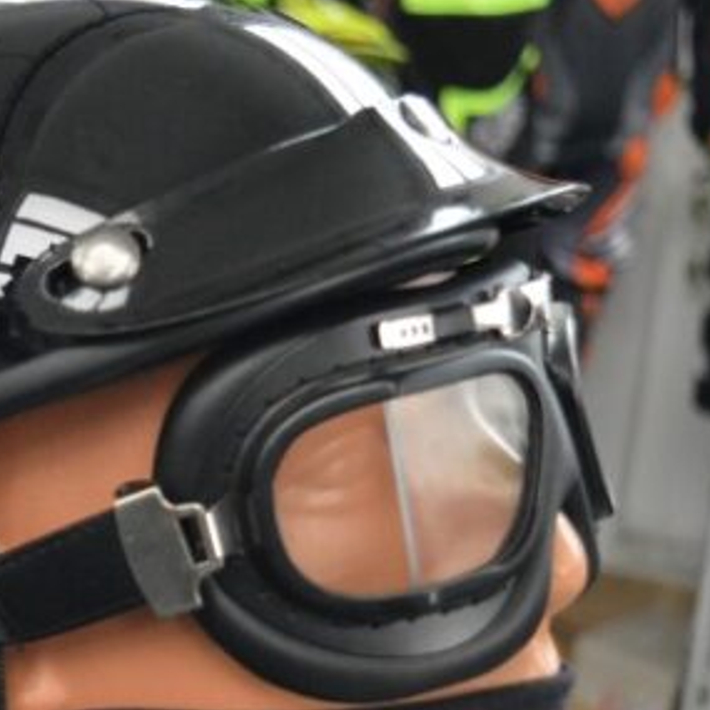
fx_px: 2321
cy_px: 375
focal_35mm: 100
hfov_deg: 16.8
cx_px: -100
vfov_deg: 17.4
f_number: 4.5
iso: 3200
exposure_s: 1/100
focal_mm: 32
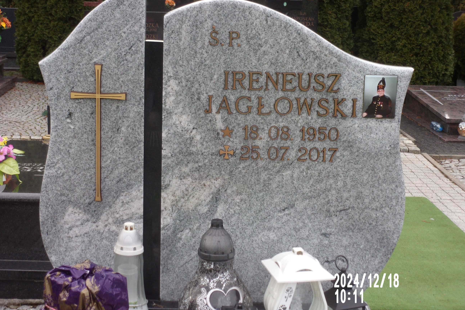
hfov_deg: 30.1
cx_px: 233
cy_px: 152
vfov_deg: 20.3
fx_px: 865
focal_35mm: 67
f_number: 5.2
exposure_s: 1/52
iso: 80
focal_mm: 11.5
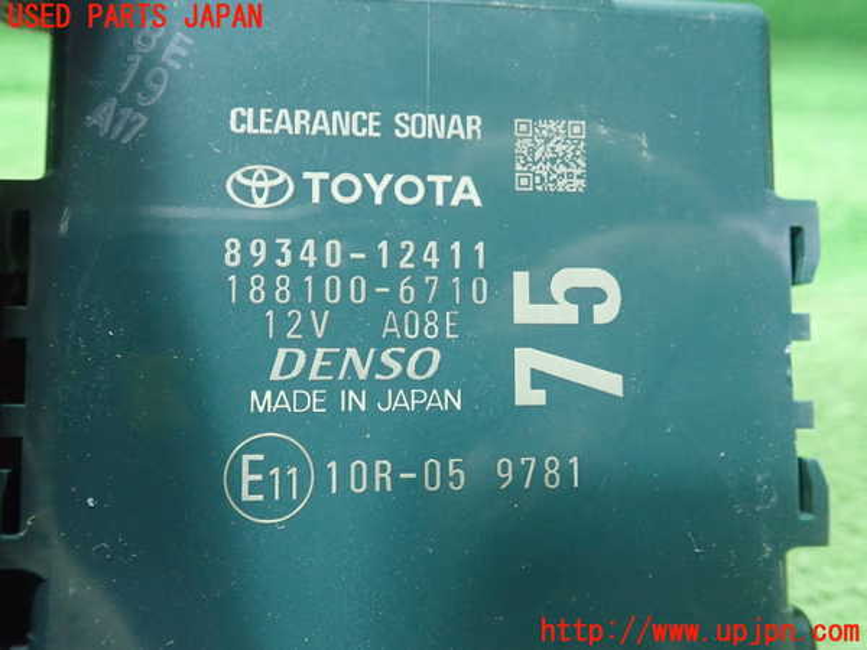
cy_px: 325
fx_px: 751
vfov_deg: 46.8
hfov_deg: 60.0
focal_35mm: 30
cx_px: 434
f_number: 2.3
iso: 800
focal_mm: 5.5
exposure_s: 1/60
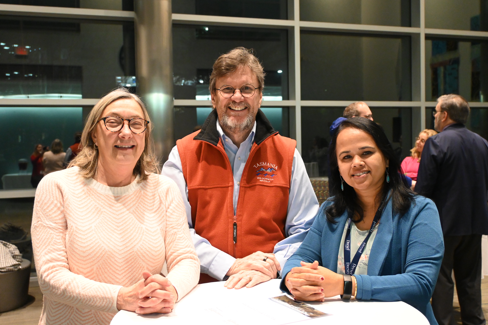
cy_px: 163
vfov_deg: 33.4
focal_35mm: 40
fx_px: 542
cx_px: 239
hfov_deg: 48.5
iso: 3200
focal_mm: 26
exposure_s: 1/100
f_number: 4.5
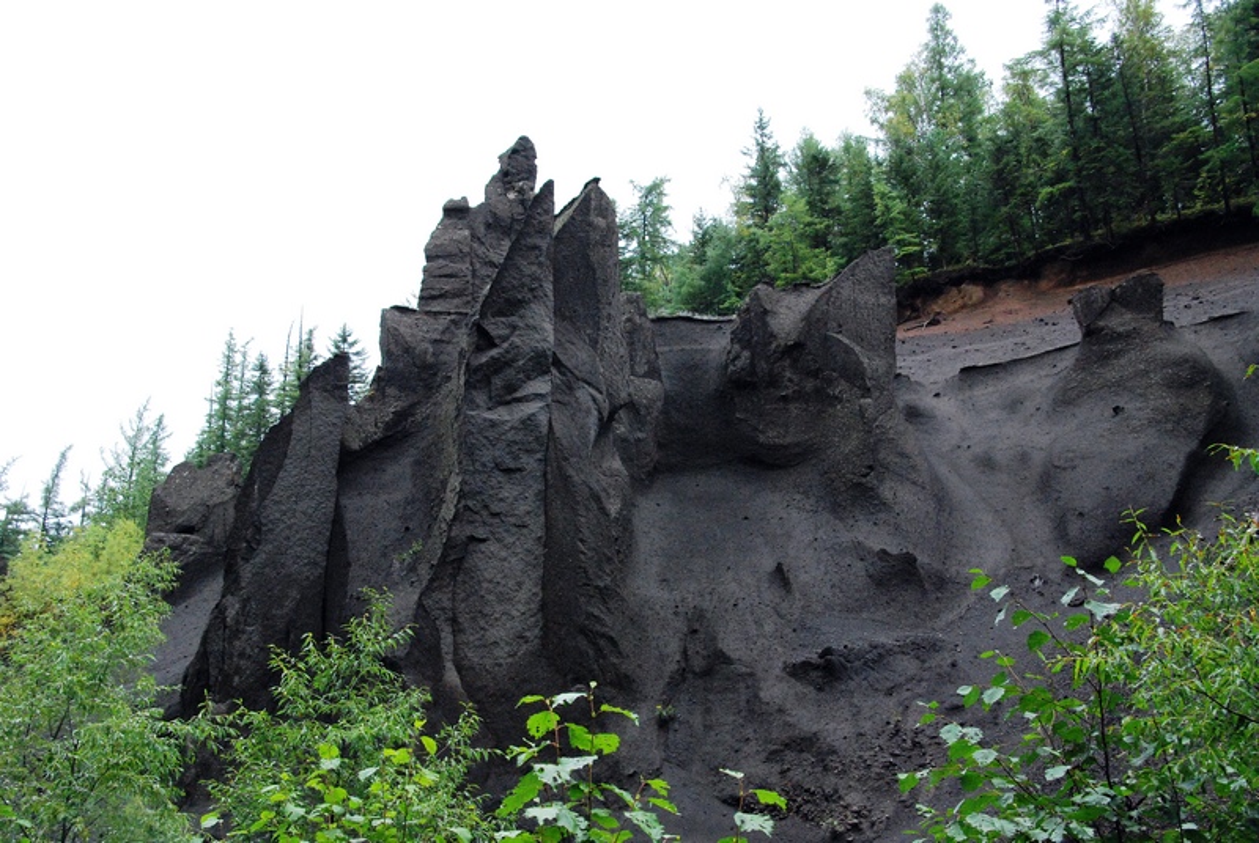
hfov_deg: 49.5
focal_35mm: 39
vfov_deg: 34.3
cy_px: 422
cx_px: 630
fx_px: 1366
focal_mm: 26
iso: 1600
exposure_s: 1/200
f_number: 7.1
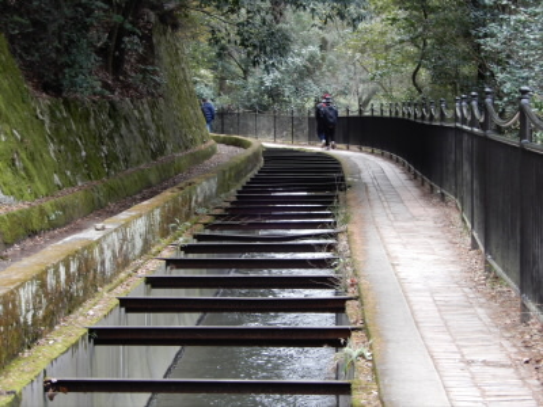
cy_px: 204
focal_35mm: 120
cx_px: 272
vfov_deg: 12.3
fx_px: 1882
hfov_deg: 16.4
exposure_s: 1/60
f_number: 5
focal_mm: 21.4
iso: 400
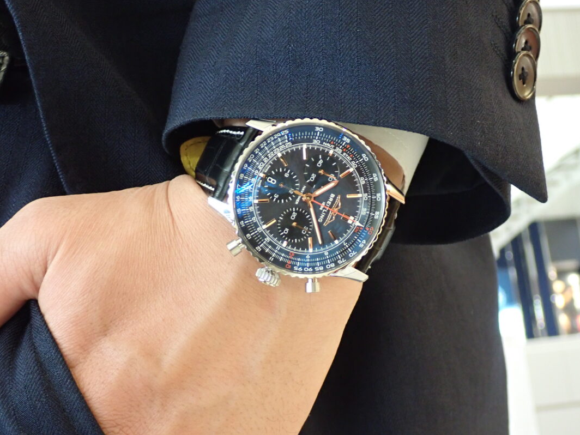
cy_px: 245
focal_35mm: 53
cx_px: 292
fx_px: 888
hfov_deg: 36.2
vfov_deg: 27.5
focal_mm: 8.4
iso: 640
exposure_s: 1/50
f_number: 3.1
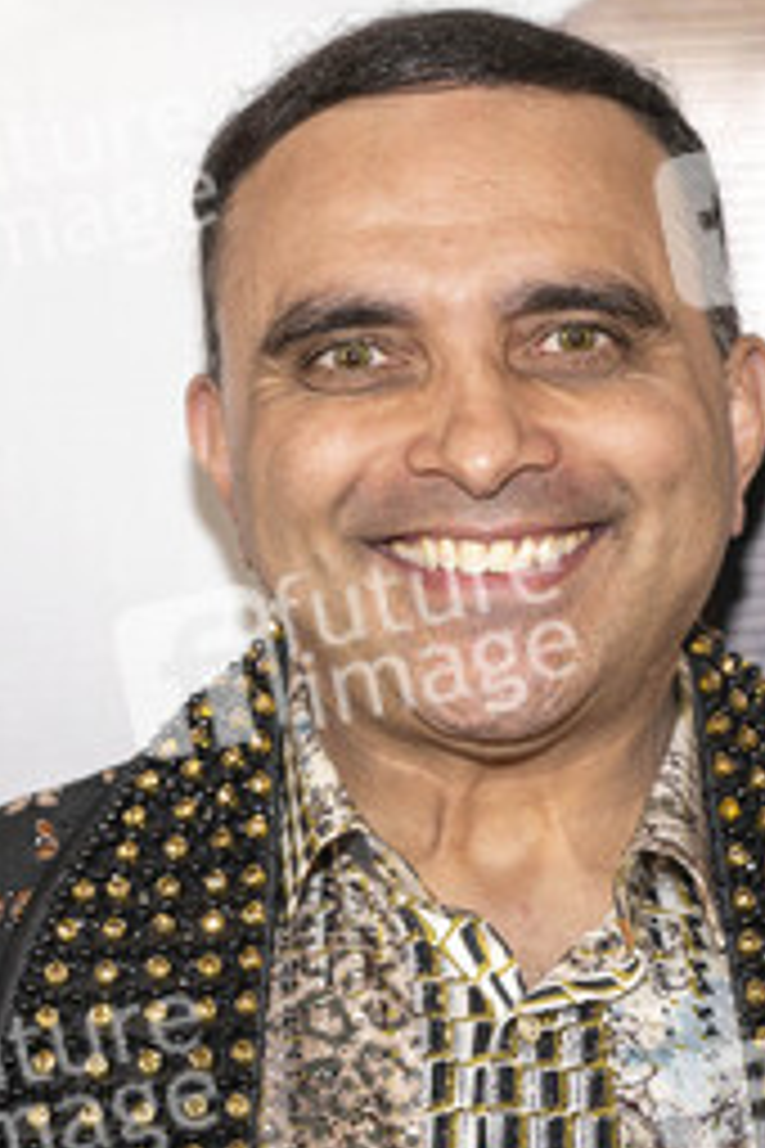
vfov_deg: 13.2
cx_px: 477
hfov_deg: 8.9
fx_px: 4940
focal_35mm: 155
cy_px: 878
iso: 400
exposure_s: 1/200
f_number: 5.6
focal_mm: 99
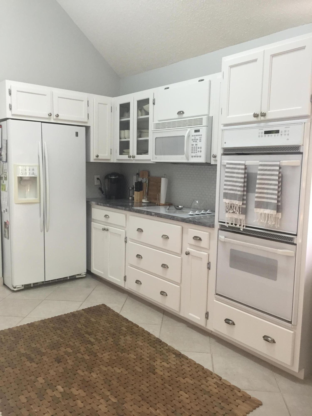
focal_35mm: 29
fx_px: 349
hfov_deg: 48.2
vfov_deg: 61.7
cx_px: 156
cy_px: 208
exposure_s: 1/30
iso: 100
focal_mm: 4.15
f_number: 2.2
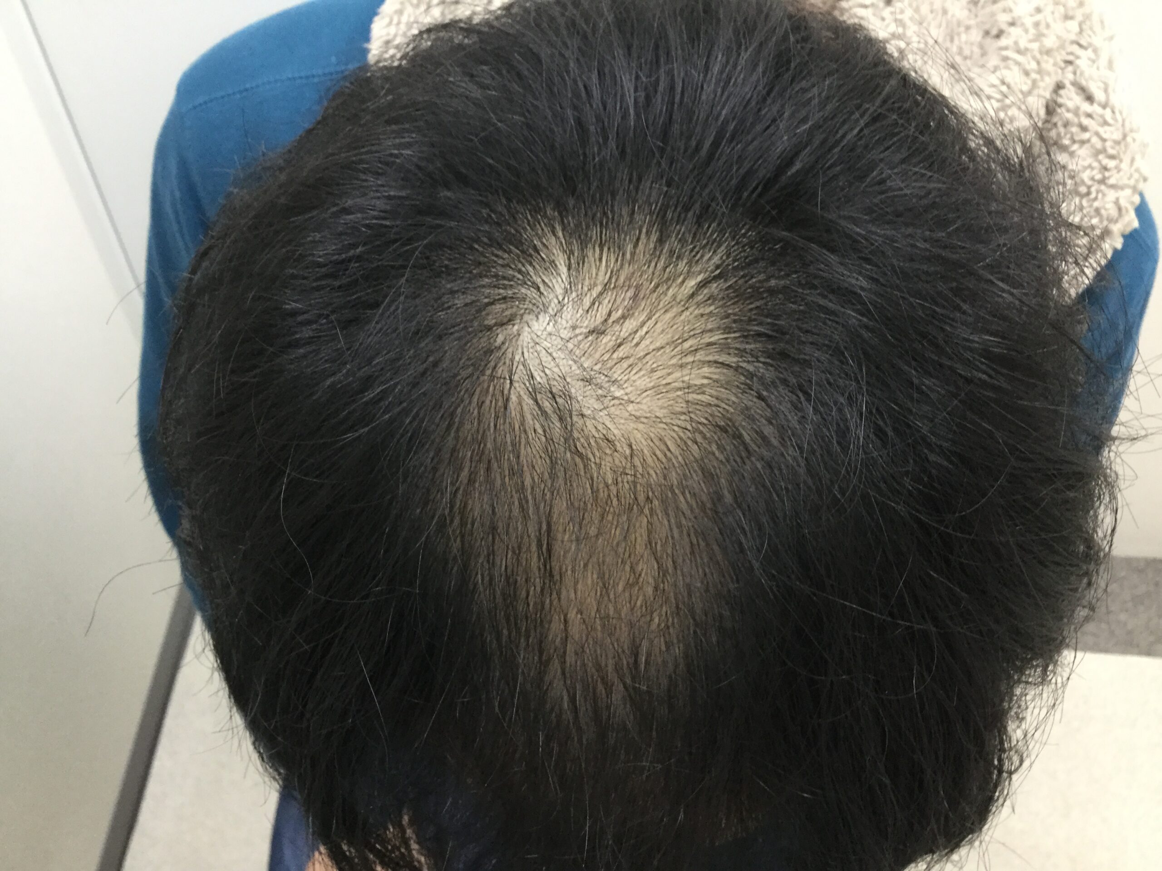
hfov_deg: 58.4
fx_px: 1041
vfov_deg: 45.4
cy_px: 436
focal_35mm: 31
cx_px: 581
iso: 125
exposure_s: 1/33
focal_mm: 3.3
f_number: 2.4
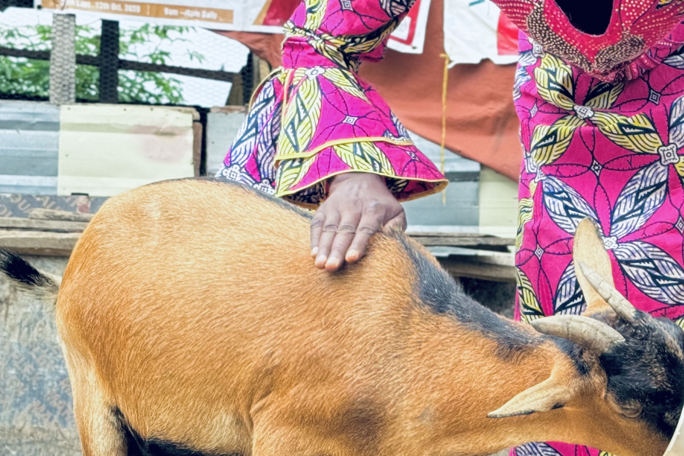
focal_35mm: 112
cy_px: 224
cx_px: 600
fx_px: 2128
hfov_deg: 18.0
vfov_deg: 12.2
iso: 64
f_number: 1.78
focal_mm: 6.76
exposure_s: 1/381
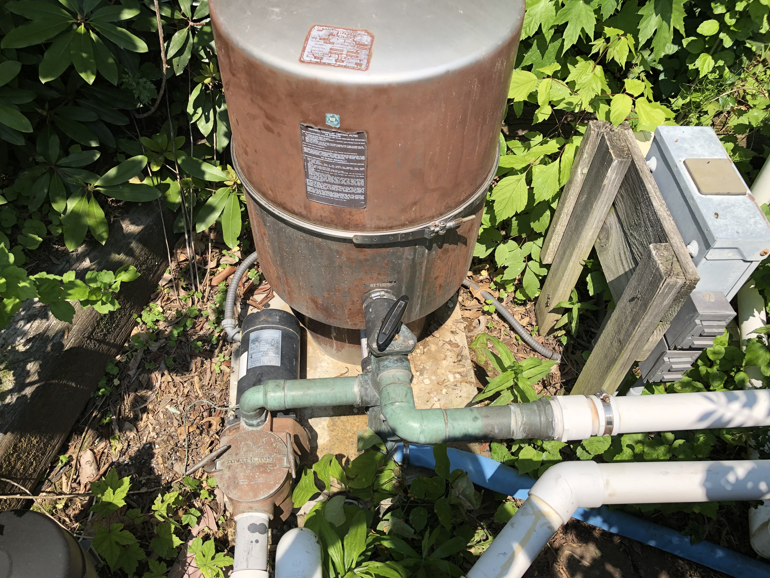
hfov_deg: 61.6
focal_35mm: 29
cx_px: 372
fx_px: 645
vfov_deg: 48.2
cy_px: 292
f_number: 1.8
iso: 20
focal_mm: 4
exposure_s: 1/1333
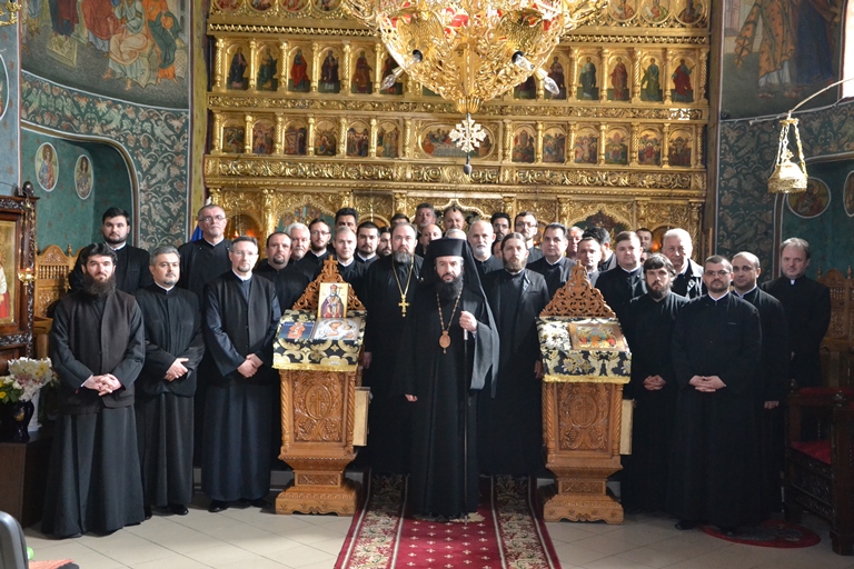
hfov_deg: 49.6
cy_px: 284
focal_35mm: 39
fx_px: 925
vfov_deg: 34.2
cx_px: 427
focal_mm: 26
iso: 3200
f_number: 4
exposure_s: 1/60
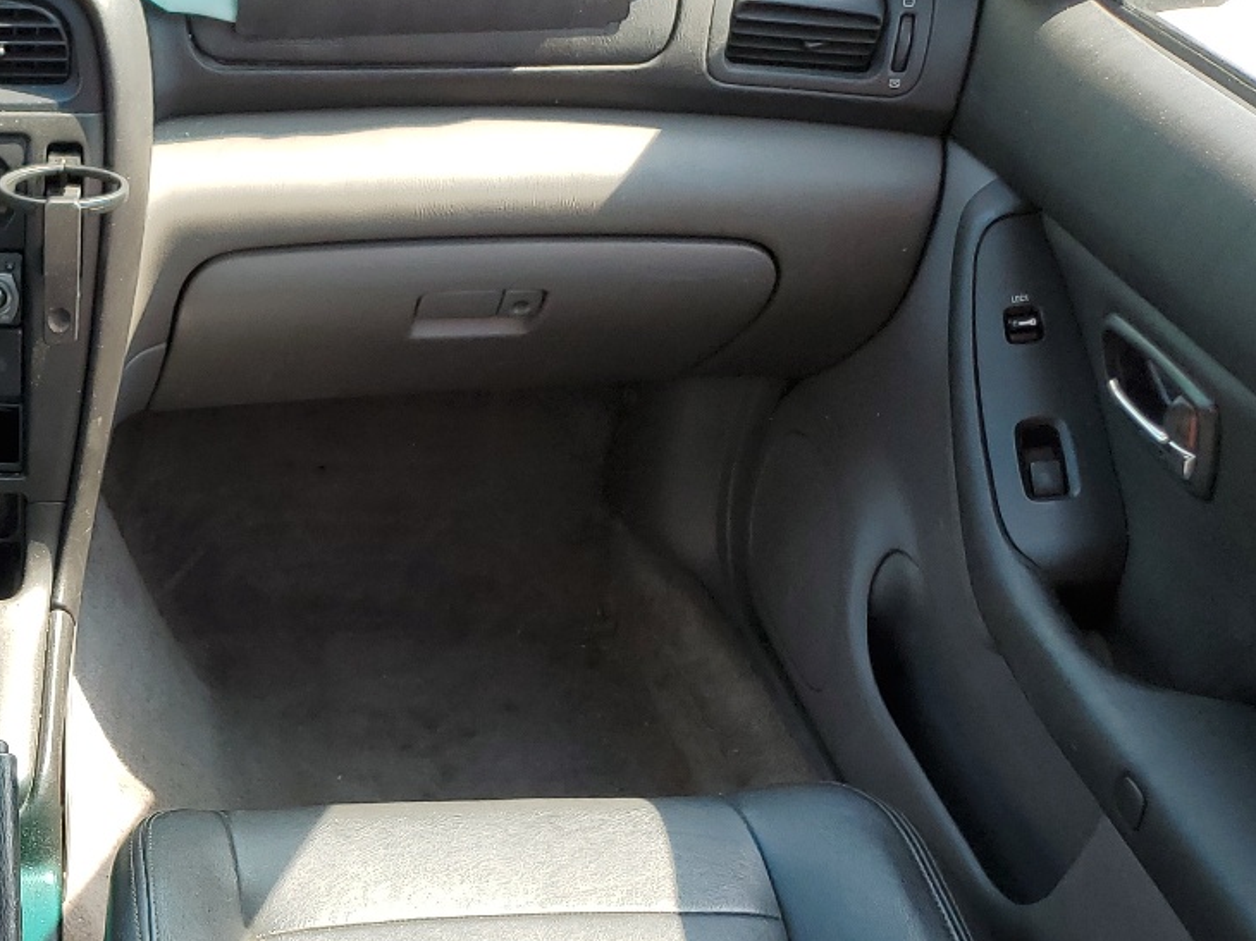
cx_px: -89
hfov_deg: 30.6
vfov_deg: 25.1
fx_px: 2067
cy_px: 791
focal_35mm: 57
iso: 50
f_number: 1.5
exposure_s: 1/400
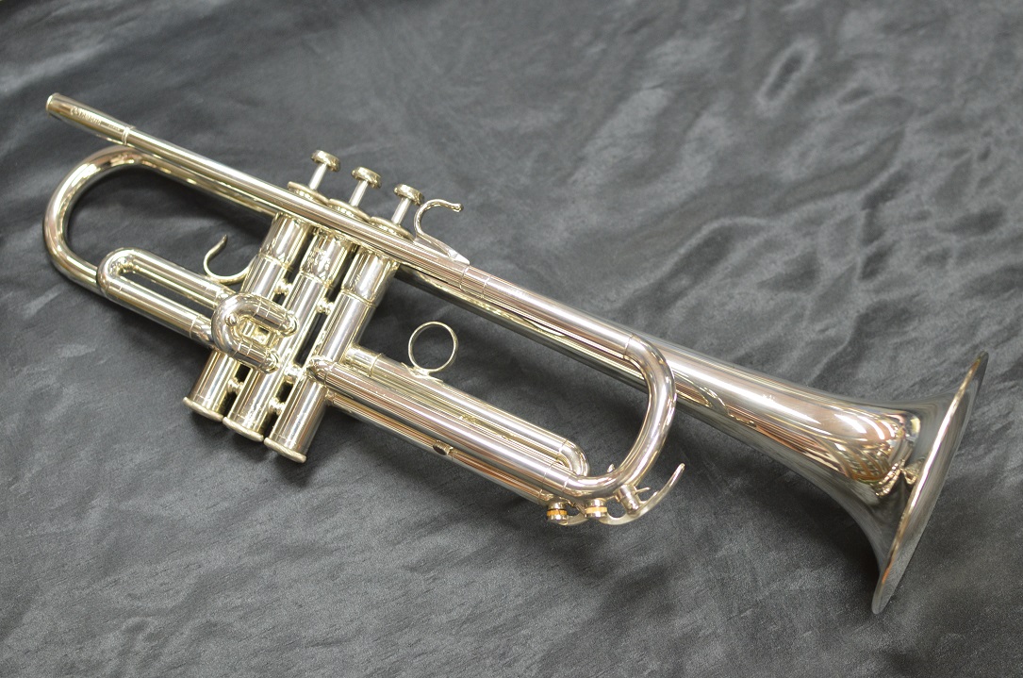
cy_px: 339
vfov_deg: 25.6
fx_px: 1489
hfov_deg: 37.9
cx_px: 512
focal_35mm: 52
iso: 800
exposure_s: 1/50
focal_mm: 35
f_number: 3.5
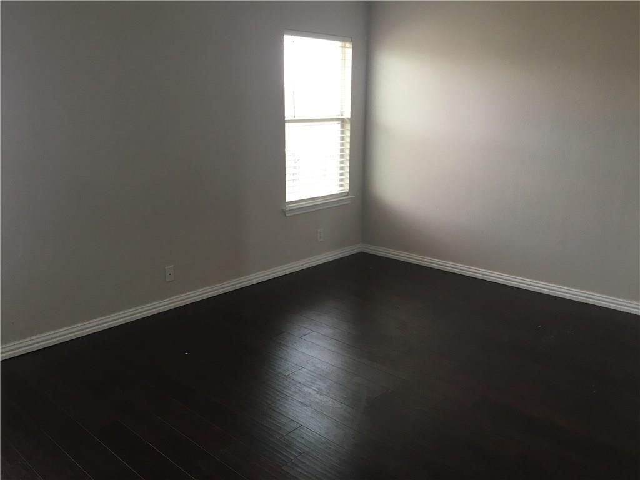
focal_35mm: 29
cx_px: 320
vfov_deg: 48.2
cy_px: 240
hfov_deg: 61.7
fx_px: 536
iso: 25
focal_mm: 4.15
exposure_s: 1/30
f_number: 2.2
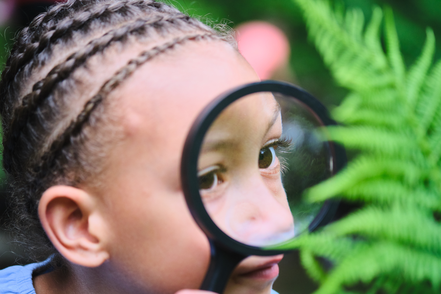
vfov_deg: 15.2
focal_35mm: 90
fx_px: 1102
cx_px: 220
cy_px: 147
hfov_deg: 22.6
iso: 800
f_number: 2.4
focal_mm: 60
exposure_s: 1/1400
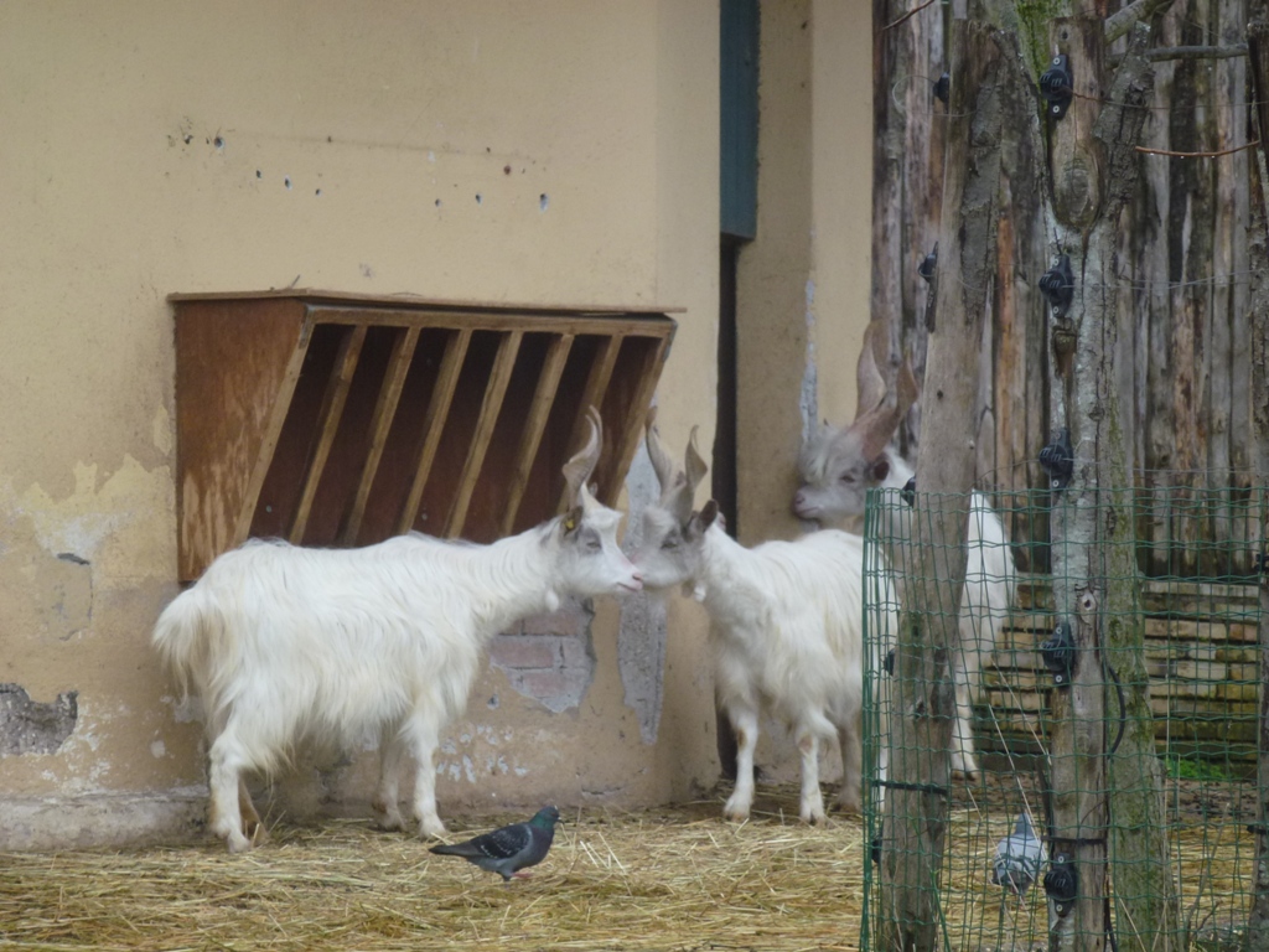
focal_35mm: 249
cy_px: 476
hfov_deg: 8.0
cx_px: 634
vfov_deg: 6.0
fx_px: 9128
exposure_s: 1/100
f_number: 5.6
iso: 200
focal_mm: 44.5
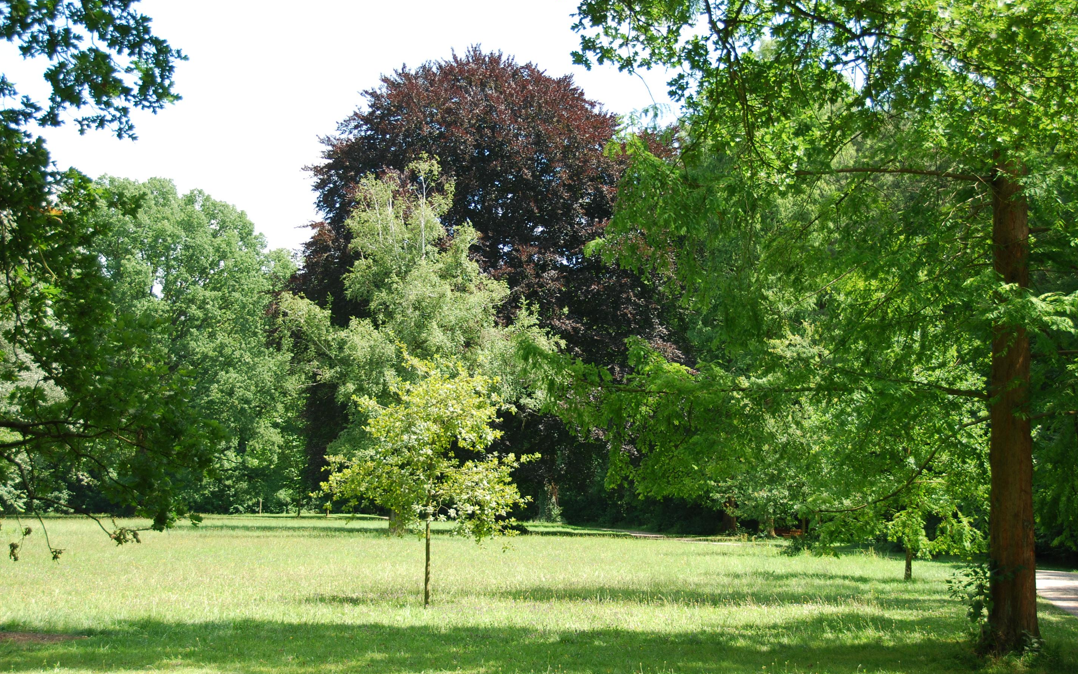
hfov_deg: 31.5
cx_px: 534
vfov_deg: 20.0
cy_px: 338
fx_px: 1910
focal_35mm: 65
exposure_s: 1/125
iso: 100
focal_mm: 42
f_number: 4.5
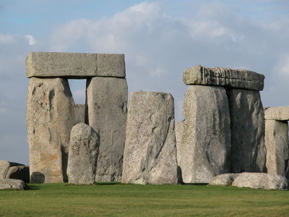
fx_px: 1570
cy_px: 108
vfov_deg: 7.9
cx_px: 144
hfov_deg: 10.5
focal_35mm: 188
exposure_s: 1/435
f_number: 5.7
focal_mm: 48.5
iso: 100
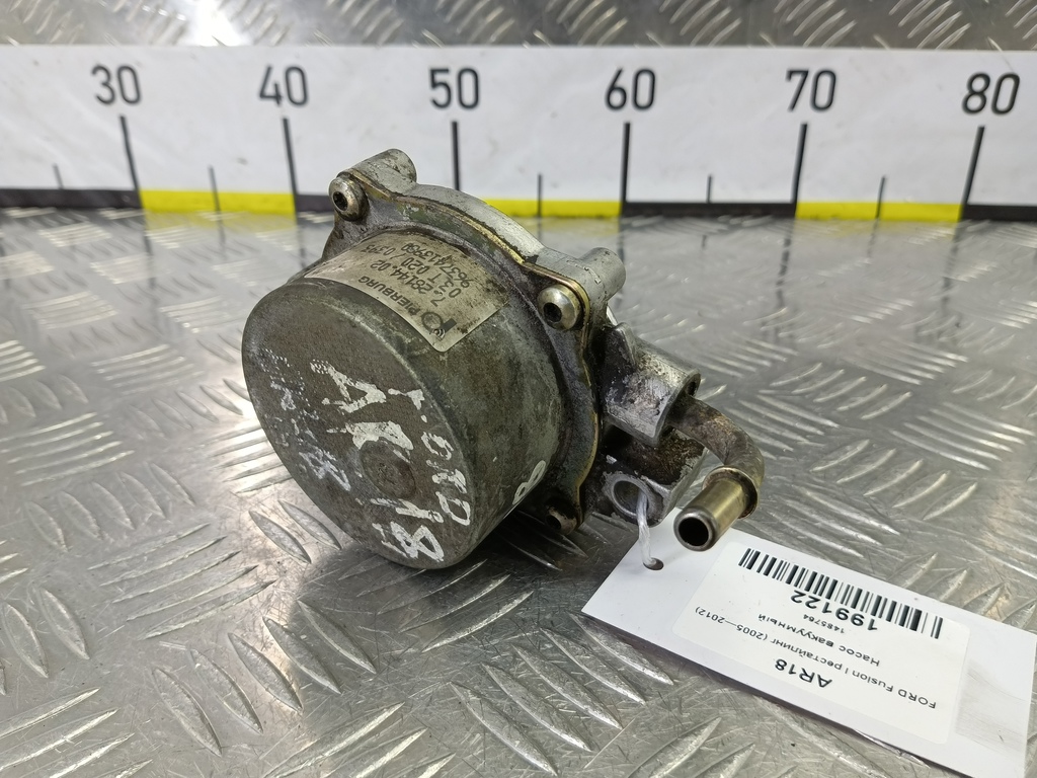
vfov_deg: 58.9
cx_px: 518
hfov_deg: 73.9
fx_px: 689
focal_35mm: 23
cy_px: 389
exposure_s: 1/50
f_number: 1.6
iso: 138
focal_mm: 4.11
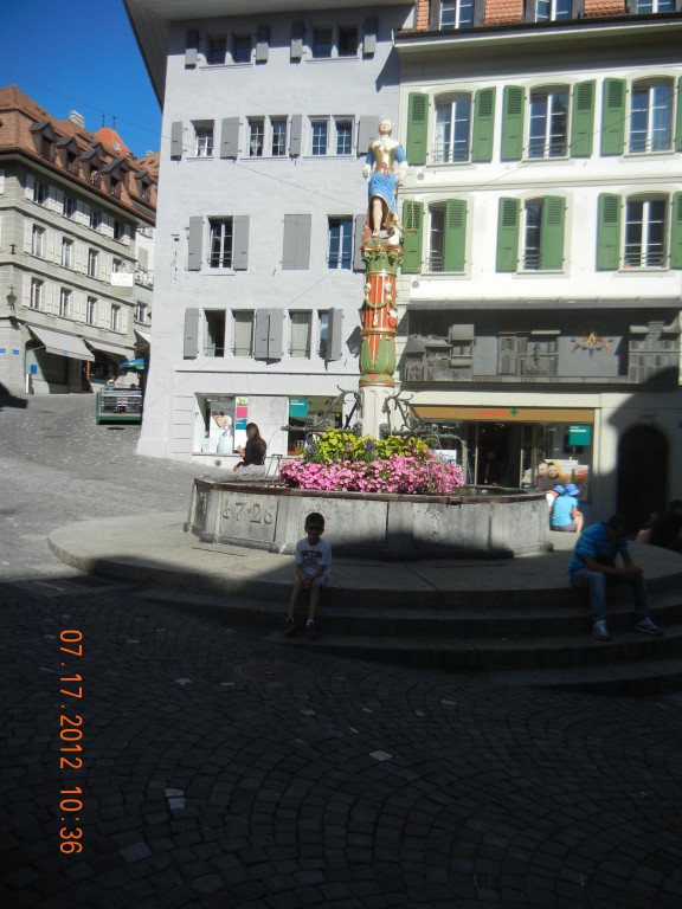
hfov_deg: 46.8
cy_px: 454
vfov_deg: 60.0
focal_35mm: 30
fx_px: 788
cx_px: 341
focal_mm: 5.4
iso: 160
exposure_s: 1/480
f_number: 7
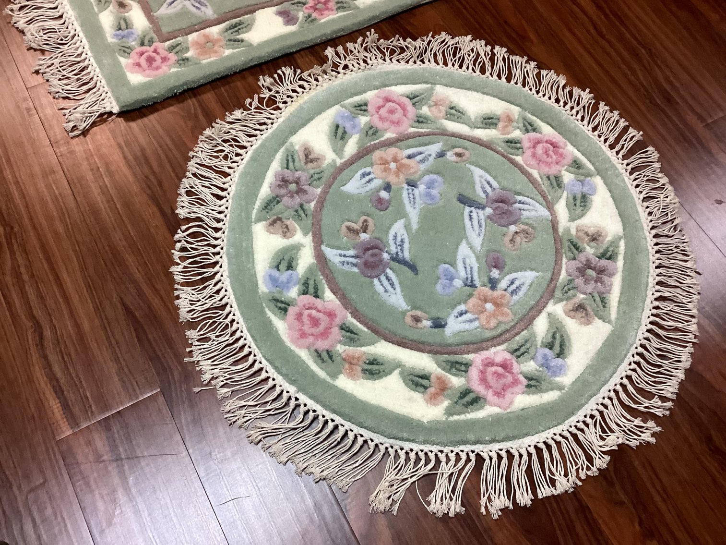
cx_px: 363
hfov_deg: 58.3
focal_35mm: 31
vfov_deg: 45.4
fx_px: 650
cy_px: 272
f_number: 2.4
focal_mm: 3.3
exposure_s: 1/60
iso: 200
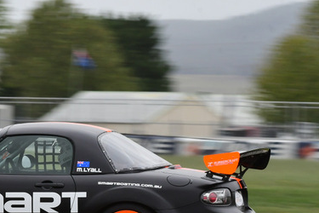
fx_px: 5680
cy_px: 80
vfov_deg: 2.1
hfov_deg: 3.2
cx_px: -10
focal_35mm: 641
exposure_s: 1/200
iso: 500
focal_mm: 200
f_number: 14
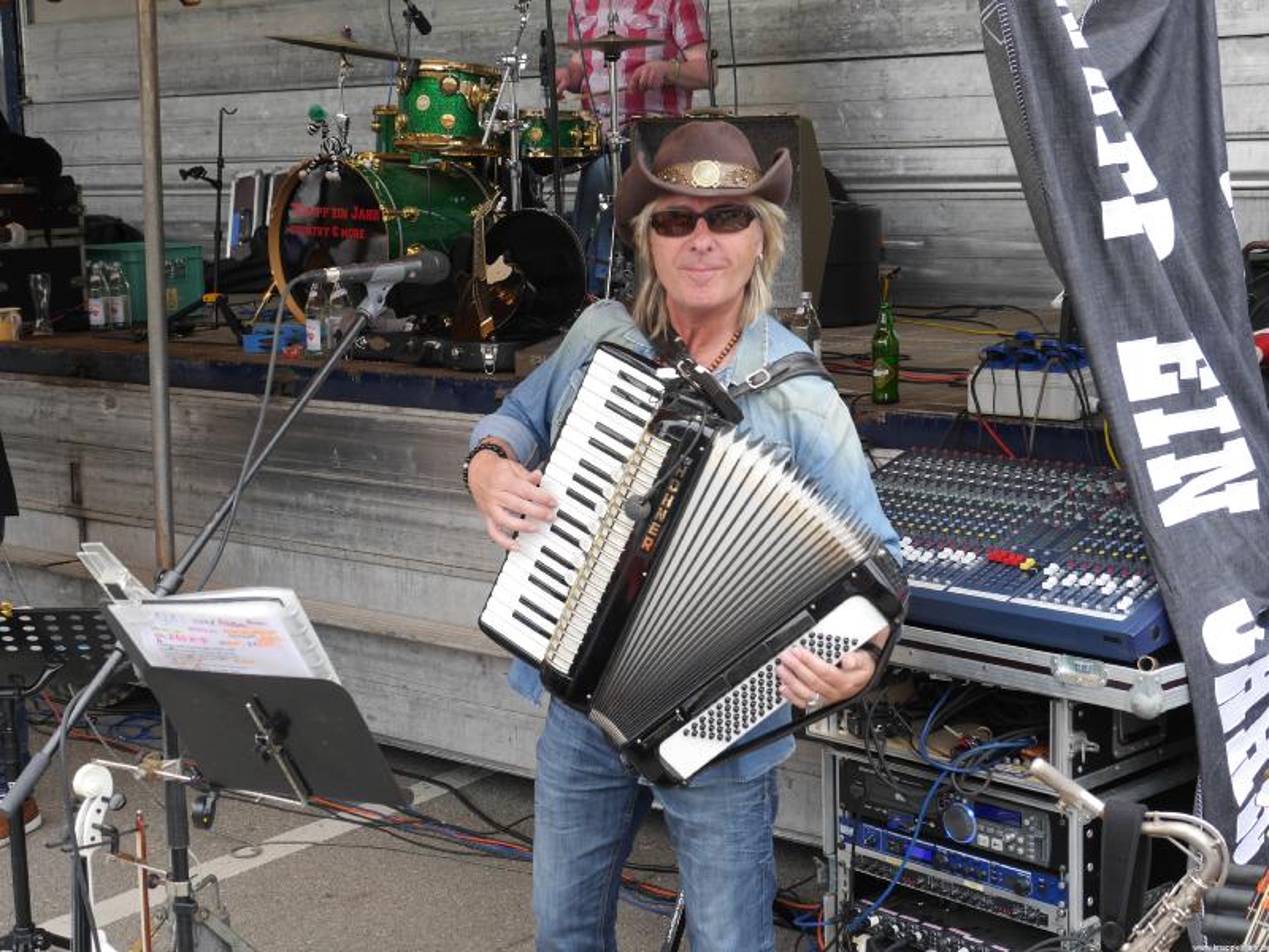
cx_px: 634
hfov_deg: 38.2
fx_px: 1833
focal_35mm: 50
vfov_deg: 29.1
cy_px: 476
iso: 200
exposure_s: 1/160
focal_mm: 25
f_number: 5.6
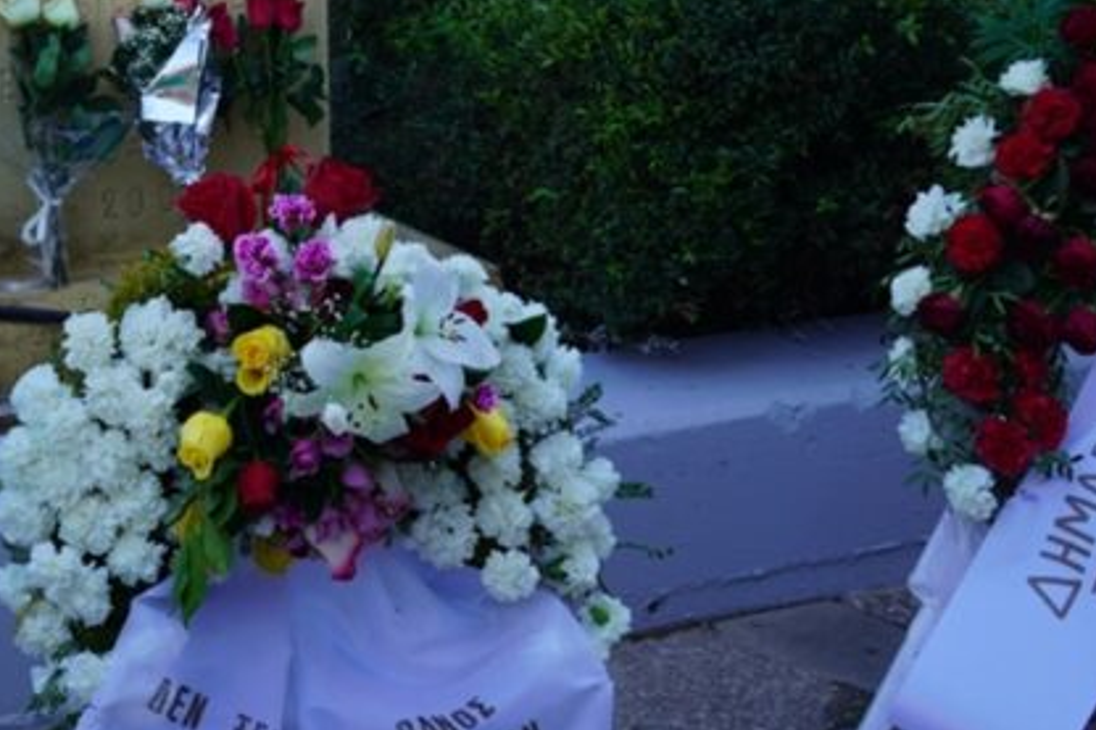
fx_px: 2100
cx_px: 142
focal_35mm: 69
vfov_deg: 19.4
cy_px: 75
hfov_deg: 28.3
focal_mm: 28
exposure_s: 1/200
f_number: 5
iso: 100
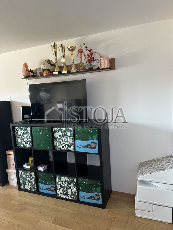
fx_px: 160
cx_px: 86
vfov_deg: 71.6
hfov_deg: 56.8
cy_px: 115
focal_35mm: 24
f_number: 1.78
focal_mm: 6.86
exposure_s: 1/62
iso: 250
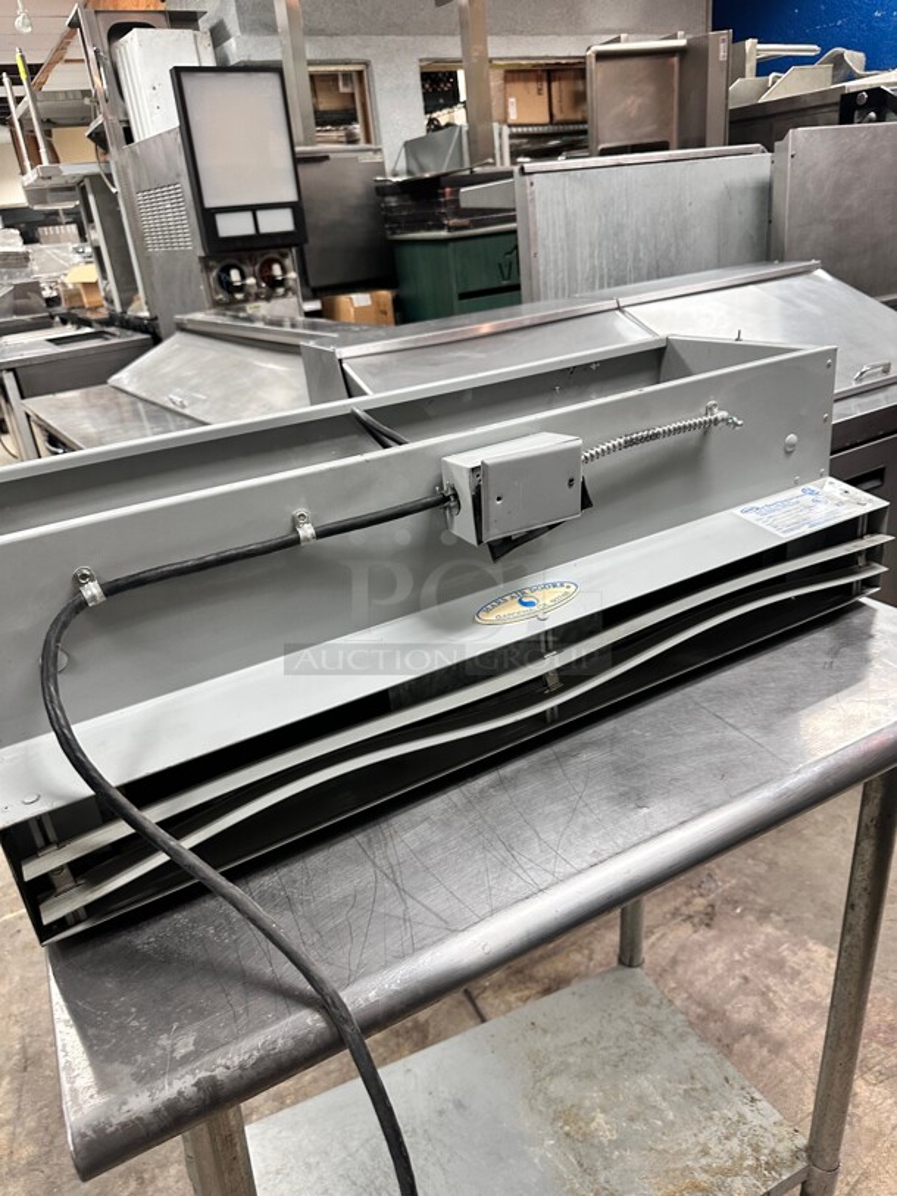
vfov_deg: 71.6
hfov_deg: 56.8
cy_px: 598
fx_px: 829
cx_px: 448
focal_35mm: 24
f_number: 1.78
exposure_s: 1/60
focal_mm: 6.86
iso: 250
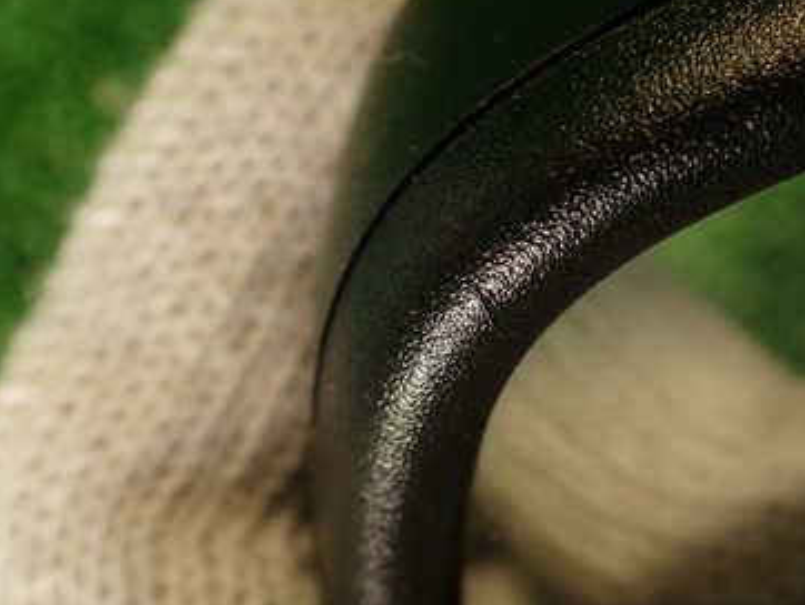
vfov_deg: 27.6
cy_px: 311
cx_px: 503
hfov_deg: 35.9
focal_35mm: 53
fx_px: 1233
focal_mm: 5.79
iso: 200
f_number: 2.4
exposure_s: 1/60
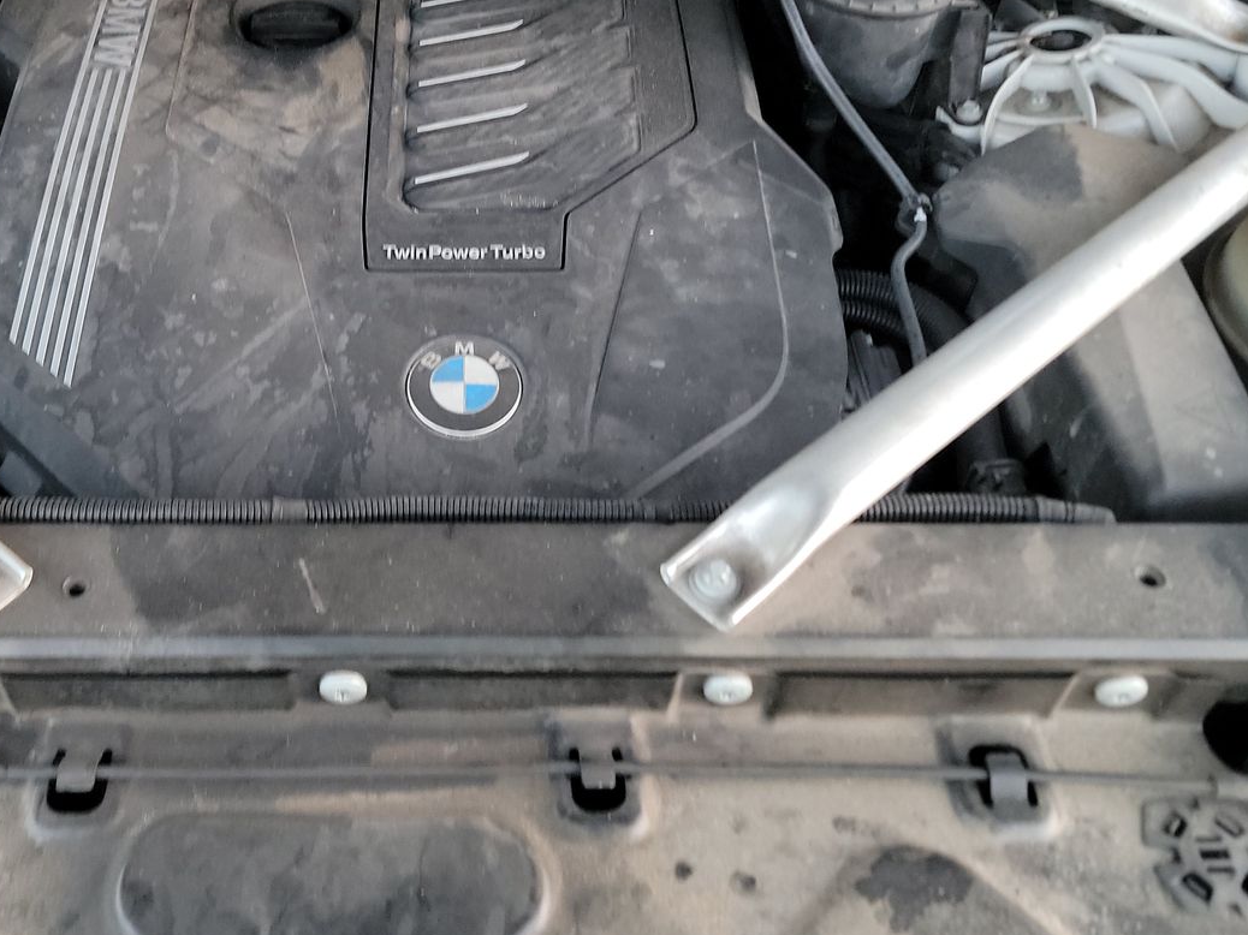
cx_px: 428
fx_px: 1334
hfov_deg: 49.4
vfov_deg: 38.2
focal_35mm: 37
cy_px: 308
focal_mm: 6.7
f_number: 1.8
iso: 868
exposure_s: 1/59
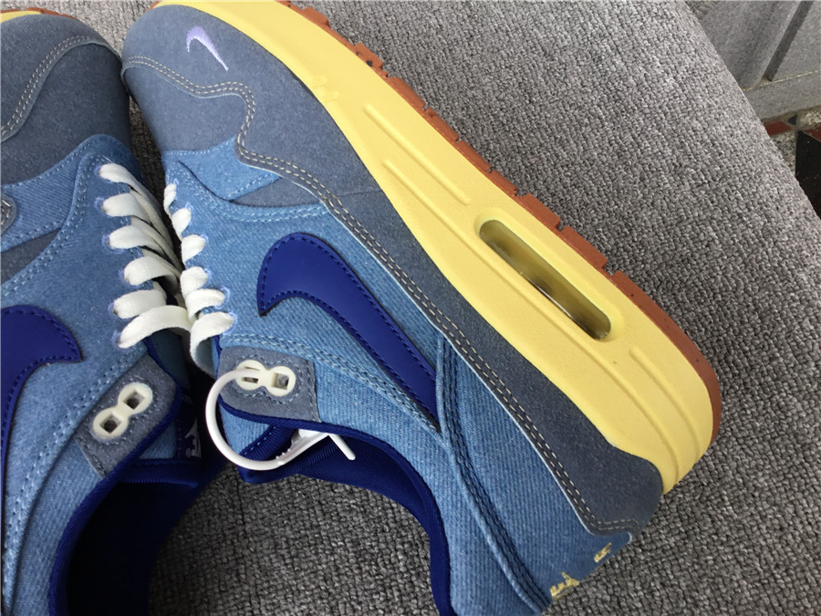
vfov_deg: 45.4
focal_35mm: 31
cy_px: 308
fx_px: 735
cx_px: 410
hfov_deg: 58.4
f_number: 2.4
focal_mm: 3.3
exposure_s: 1/100
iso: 25
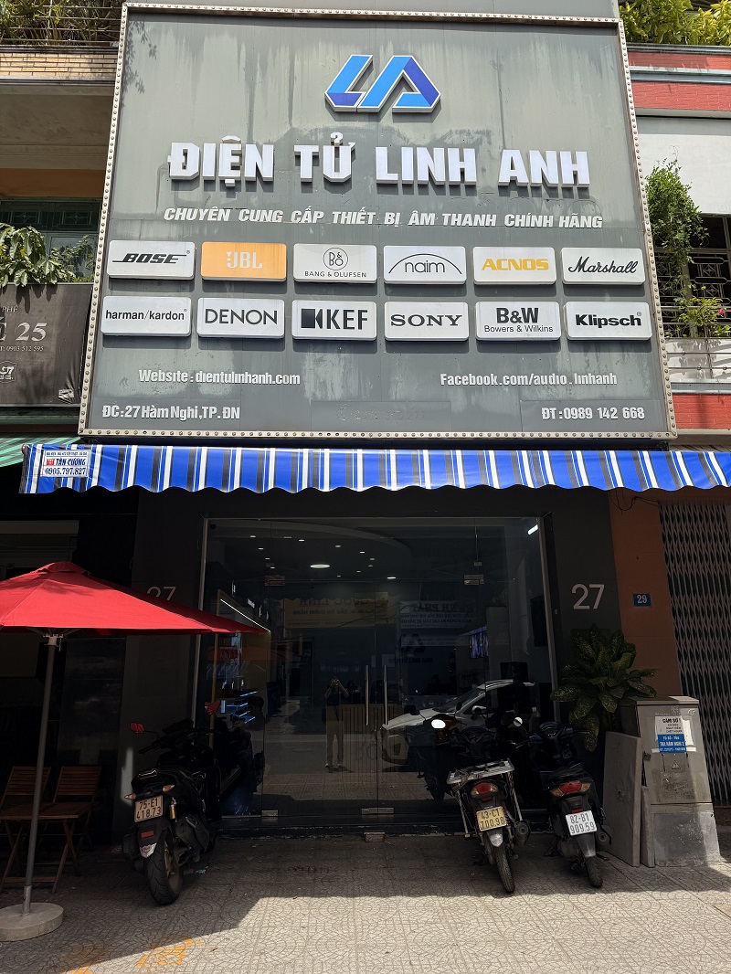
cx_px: 366
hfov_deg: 56.8
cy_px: 487
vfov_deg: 71.6
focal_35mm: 24
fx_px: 675
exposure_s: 1/4167
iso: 80
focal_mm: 6.76
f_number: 1.78
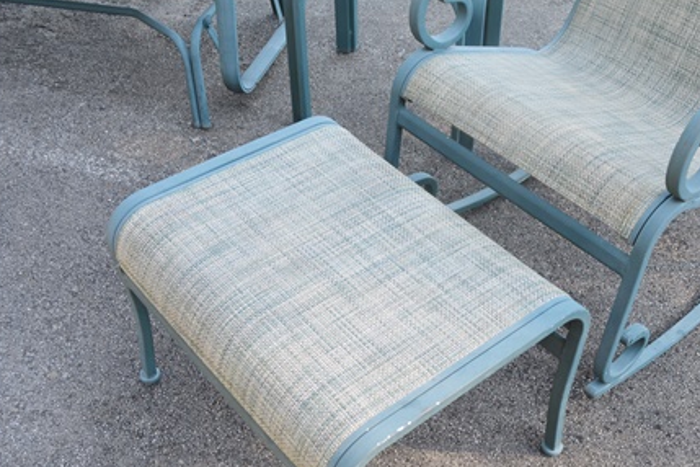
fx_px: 817
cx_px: 439
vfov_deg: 31.6
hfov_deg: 46.0
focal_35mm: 42
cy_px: 317
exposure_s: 1/125
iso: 250
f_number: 5.6
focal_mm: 20
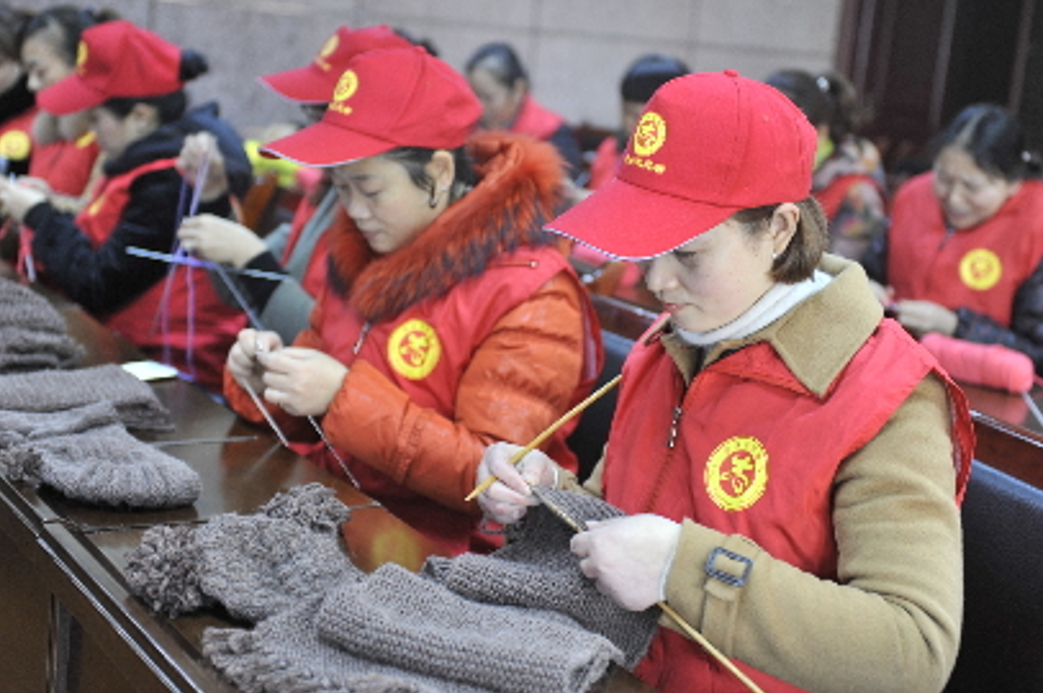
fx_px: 1708
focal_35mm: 59
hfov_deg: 34.0
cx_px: 543
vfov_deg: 22.9
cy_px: 305
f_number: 2.8
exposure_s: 1/30
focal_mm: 48
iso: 560
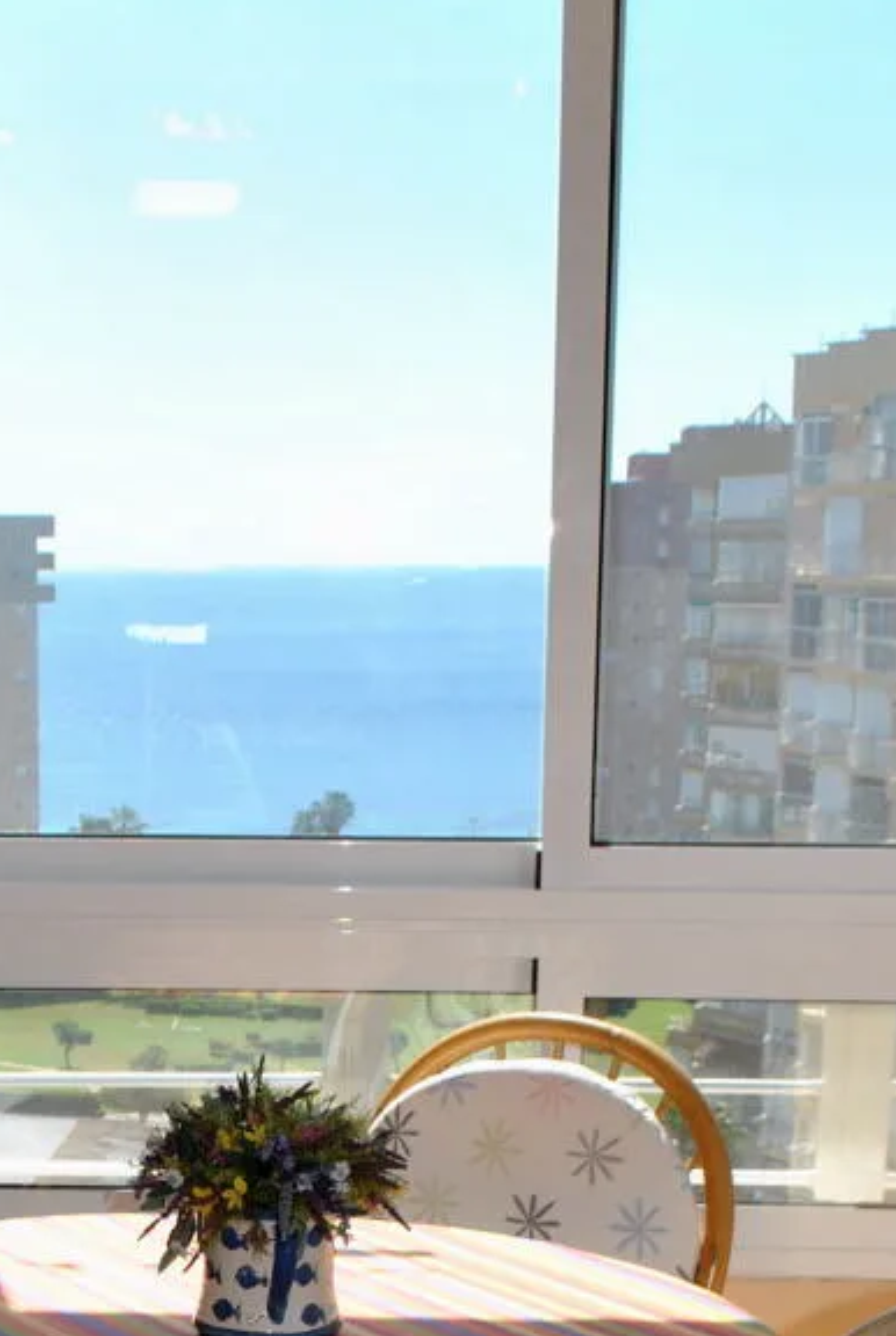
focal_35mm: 75
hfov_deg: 17.9
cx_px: 41
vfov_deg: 26.0
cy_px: 1213
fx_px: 2790
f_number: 7.1
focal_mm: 18
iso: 100
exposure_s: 1/200
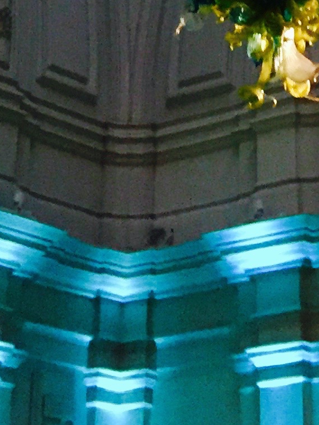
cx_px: 242
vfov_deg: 13.3
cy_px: -459
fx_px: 1535
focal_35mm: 125
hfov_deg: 11.8
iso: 160
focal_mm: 4.15
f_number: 2.2
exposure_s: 1/30
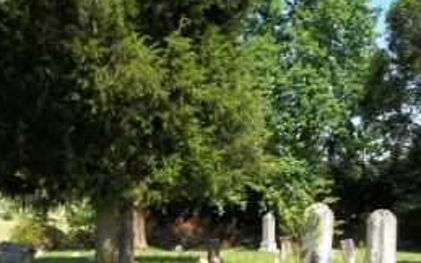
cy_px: 253
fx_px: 677
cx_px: 190
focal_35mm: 59
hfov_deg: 34.5
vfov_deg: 21.4
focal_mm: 5.7
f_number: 8.8
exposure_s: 1/60
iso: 64
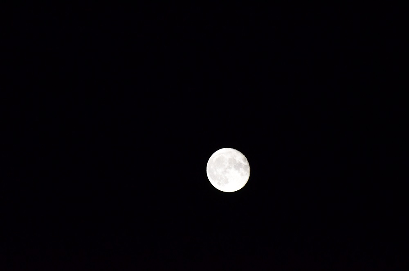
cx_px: 204
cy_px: 136
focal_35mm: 450
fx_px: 5101
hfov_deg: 4.6
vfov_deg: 3.0
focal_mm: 300
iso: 2000
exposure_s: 1/1000
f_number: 5.6
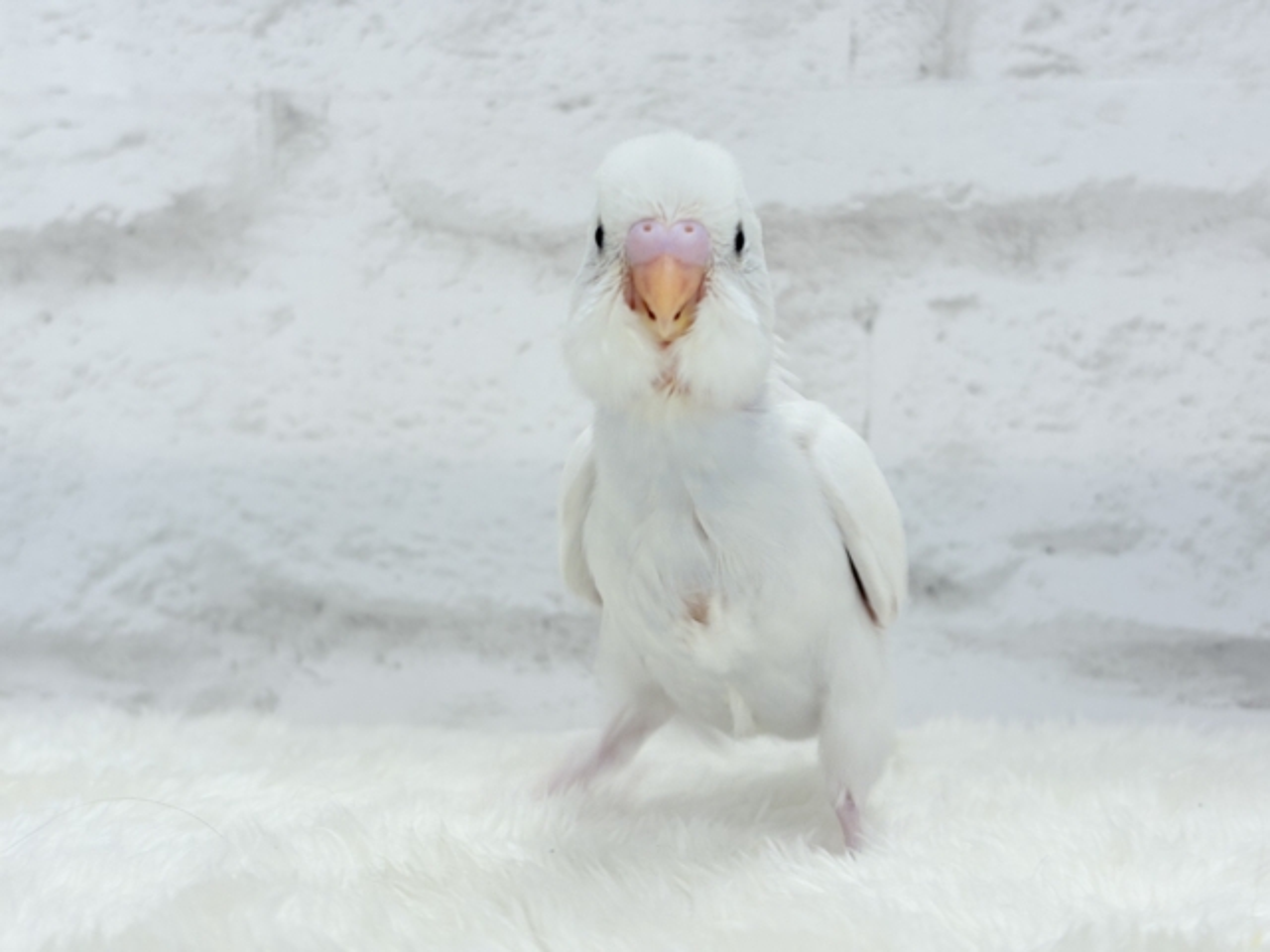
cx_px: 635
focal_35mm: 52
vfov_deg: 28.0
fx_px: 1908
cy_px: 476
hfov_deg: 36.8
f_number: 1.6
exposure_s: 1/50
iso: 32
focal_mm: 5.96
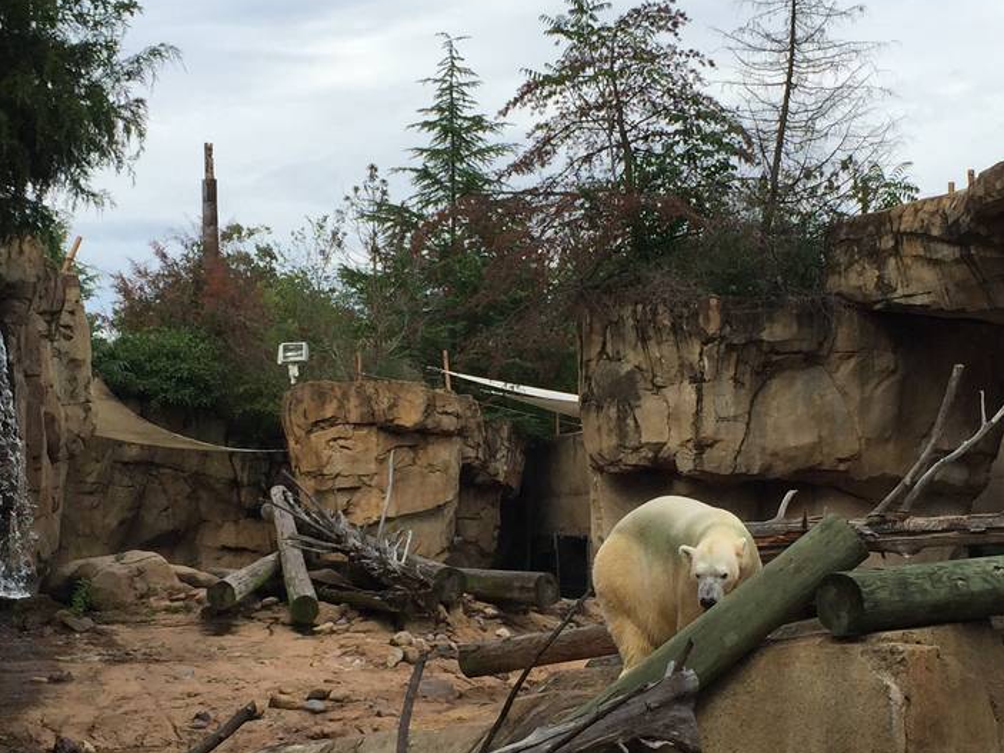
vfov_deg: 22.2
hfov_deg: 29.4
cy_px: 497
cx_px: 468
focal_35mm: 66
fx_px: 1914
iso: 32
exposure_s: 1/1582
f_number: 2.2
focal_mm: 4.15
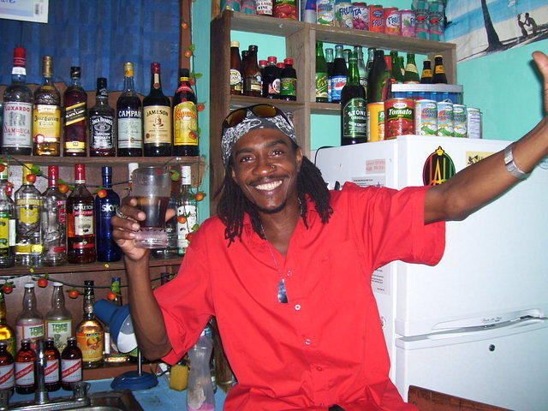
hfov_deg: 51.4
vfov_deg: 39.7
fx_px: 570
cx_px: 274
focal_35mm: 36
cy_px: 206
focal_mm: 6
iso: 80
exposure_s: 1/60
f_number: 2.7
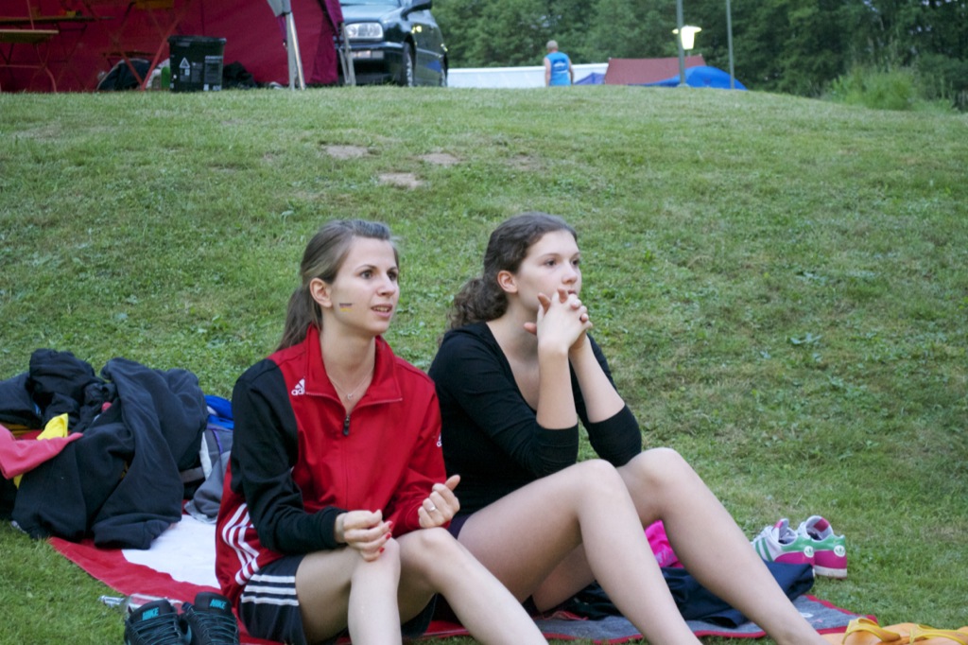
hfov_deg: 24.6
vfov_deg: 16.5
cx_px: 484
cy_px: 322
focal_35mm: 82
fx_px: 2217
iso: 3200
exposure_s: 1/100
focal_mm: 55
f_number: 5.6
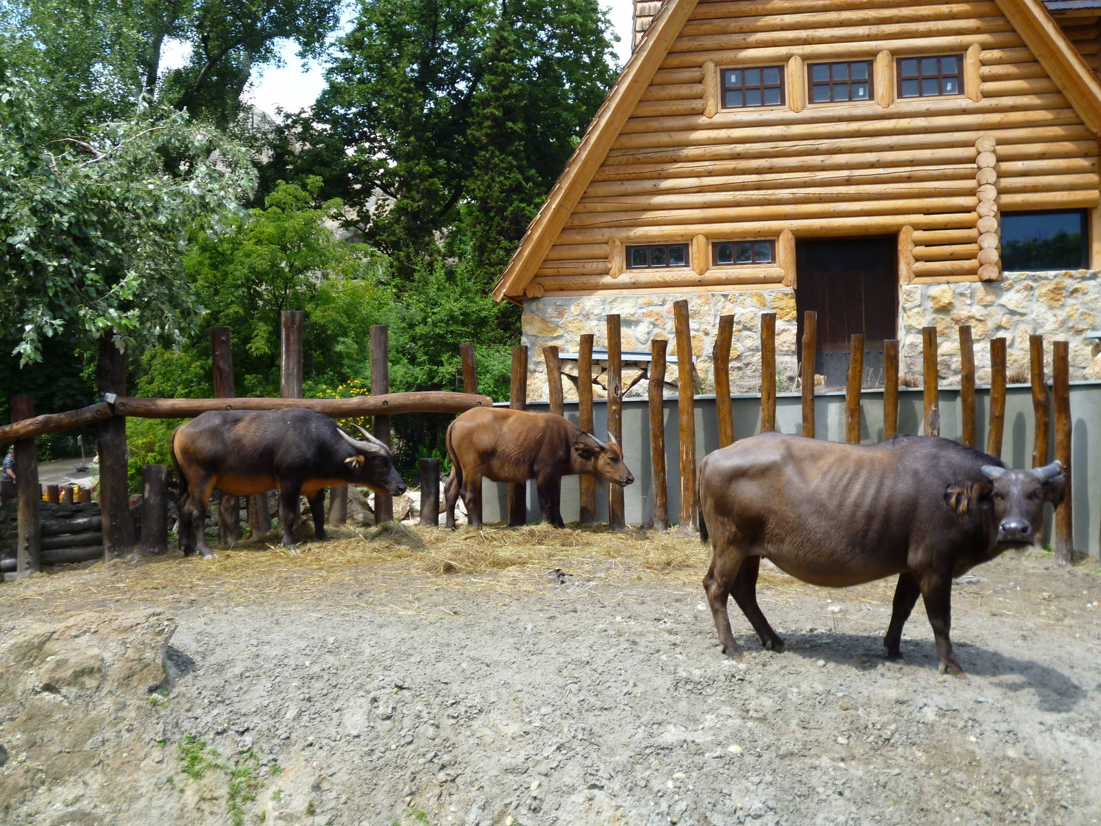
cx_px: 550
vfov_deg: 35.1
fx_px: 1304
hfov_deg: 45.8
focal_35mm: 41
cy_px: 413
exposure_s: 1/250
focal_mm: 7.3
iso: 100
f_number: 3.7
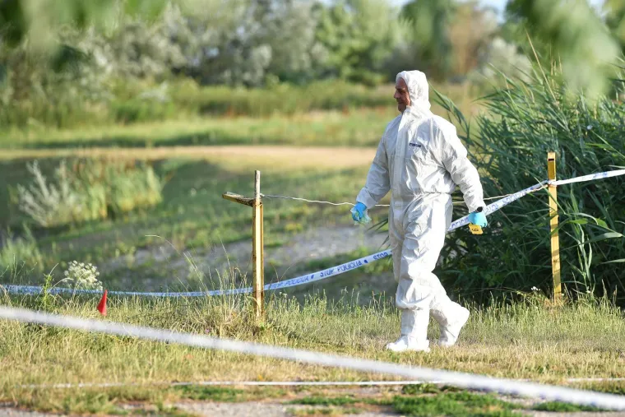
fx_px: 3473
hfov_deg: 10.3
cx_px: 312
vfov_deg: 6.9
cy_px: 208
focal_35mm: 200
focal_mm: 200
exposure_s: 1/1000
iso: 250
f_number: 5
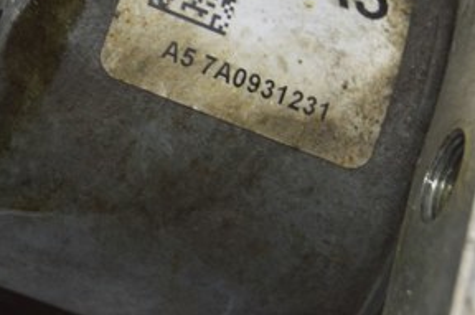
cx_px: 277
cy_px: -19
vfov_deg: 7.4
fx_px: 2412
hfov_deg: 11.2
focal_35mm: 183
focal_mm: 55
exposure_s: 1/20
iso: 400
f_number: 5.6
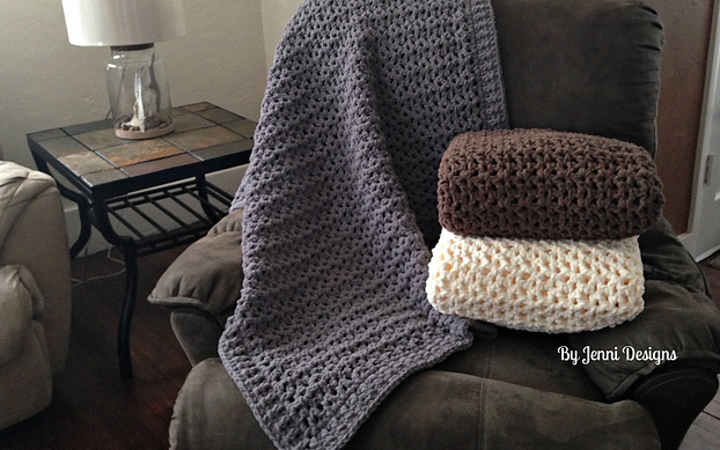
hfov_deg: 54.0
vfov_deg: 35.3
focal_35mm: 36
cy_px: 200
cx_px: 368
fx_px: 707
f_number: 2.4
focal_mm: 4.12
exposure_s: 1/20
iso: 200
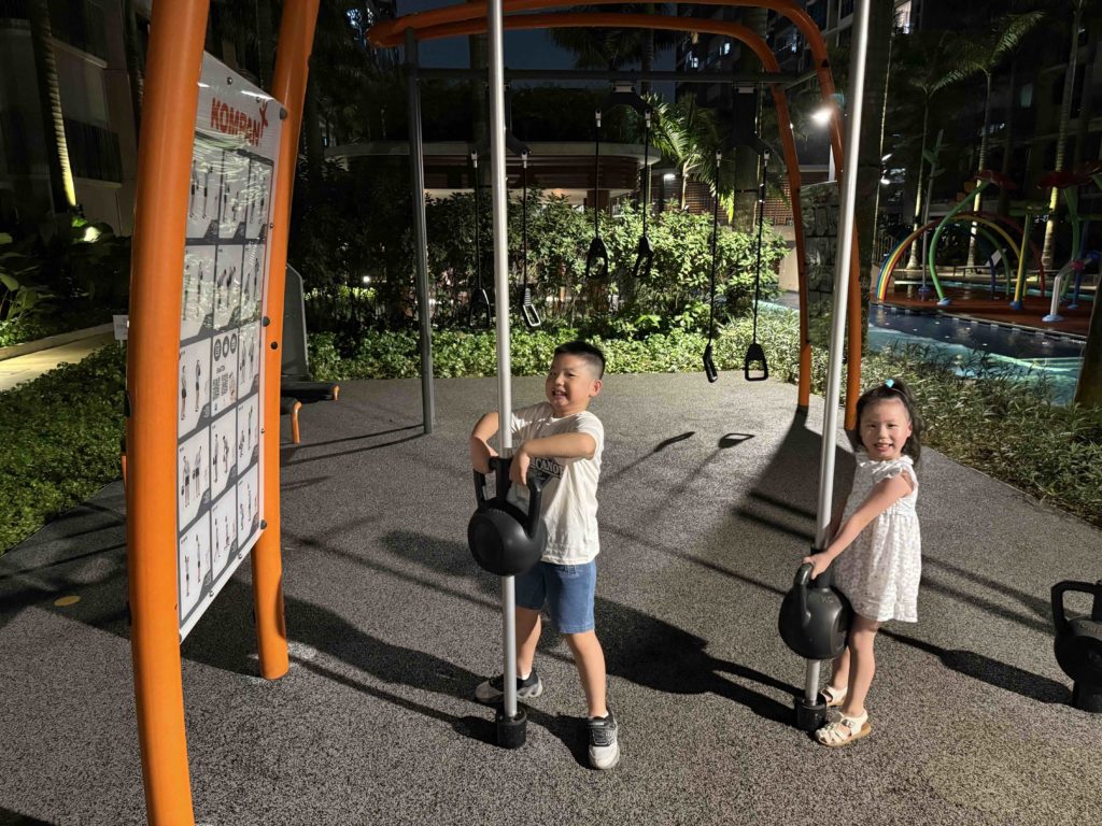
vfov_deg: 56.8
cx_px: 551
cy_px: 413
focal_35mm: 24
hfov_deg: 71.6
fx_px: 764
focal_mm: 6.76
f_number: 1.78
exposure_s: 1/33
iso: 800
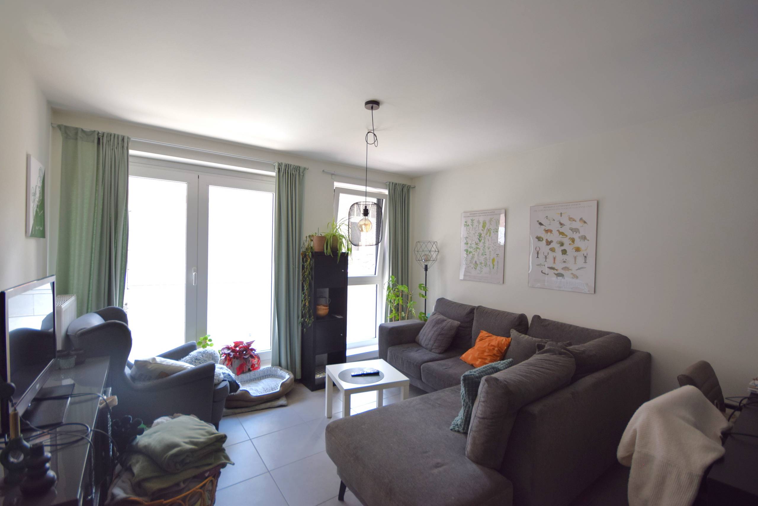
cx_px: 379
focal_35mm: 15
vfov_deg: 77.4
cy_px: 253
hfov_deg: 100.3
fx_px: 316
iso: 400
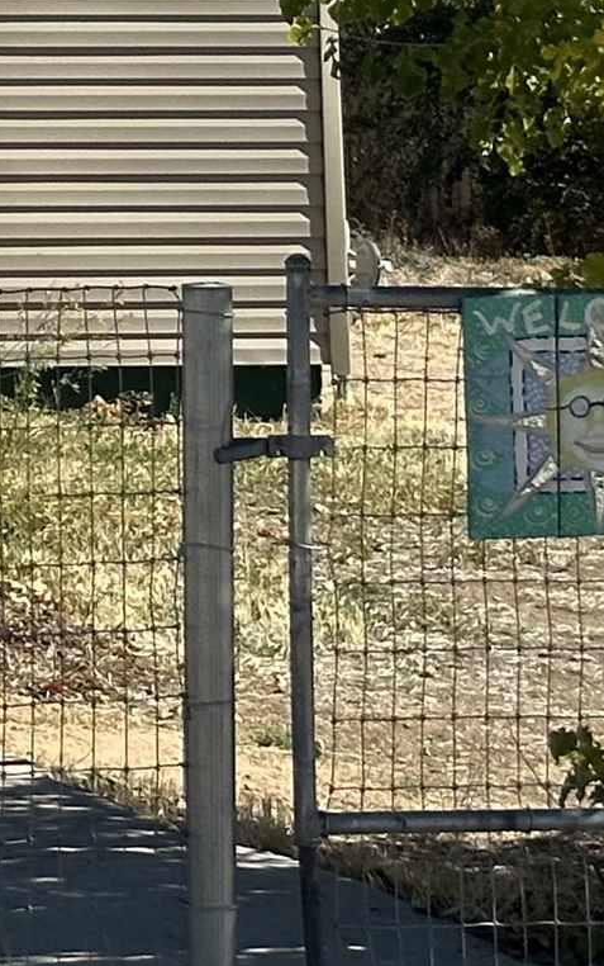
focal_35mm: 205
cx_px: -1159
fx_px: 5393
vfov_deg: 10.0
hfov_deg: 6.0
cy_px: -370
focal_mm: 6.86
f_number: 1.78
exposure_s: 1/2809
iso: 64
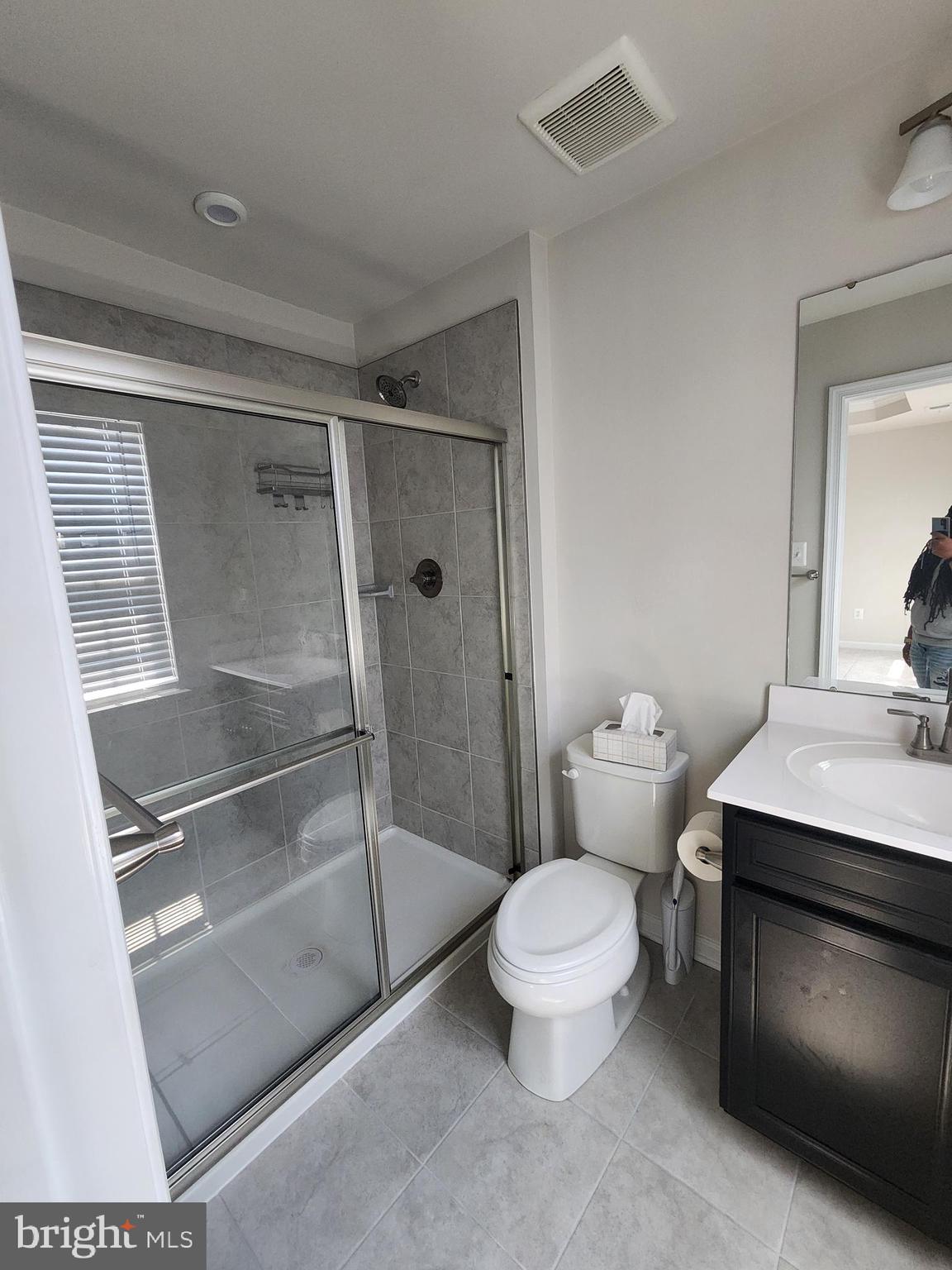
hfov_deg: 89.9
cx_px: 476
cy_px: 635
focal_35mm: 13
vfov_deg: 106.2
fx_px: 477
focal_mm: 2.2
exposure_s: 1/60
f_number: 2.2
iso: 400
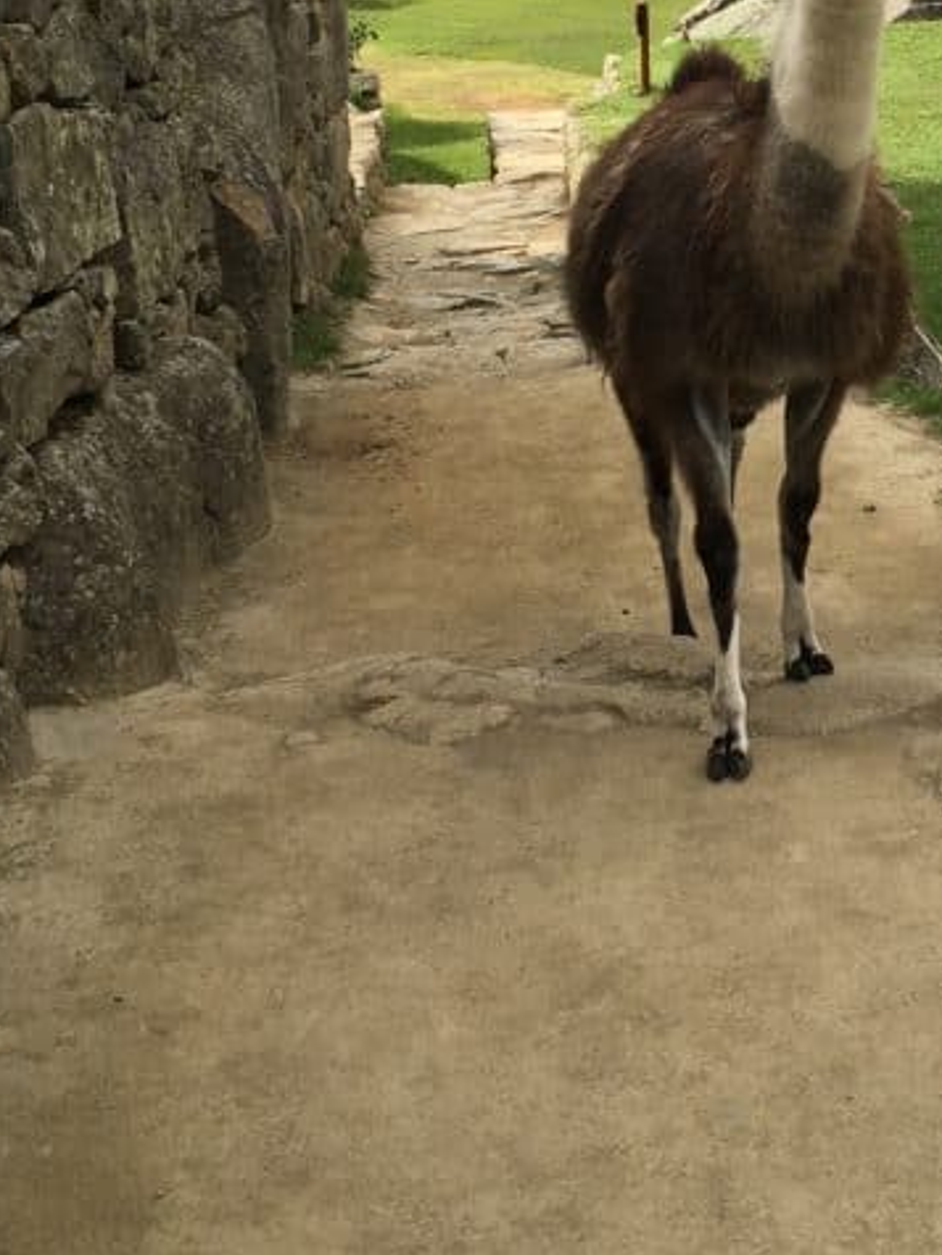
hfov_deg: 22.2
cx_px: 813
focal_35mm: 65
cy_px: 265
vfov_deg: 29.2
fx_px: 2358
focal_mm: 4.15
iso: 25
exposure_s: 1/810
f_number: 2.2
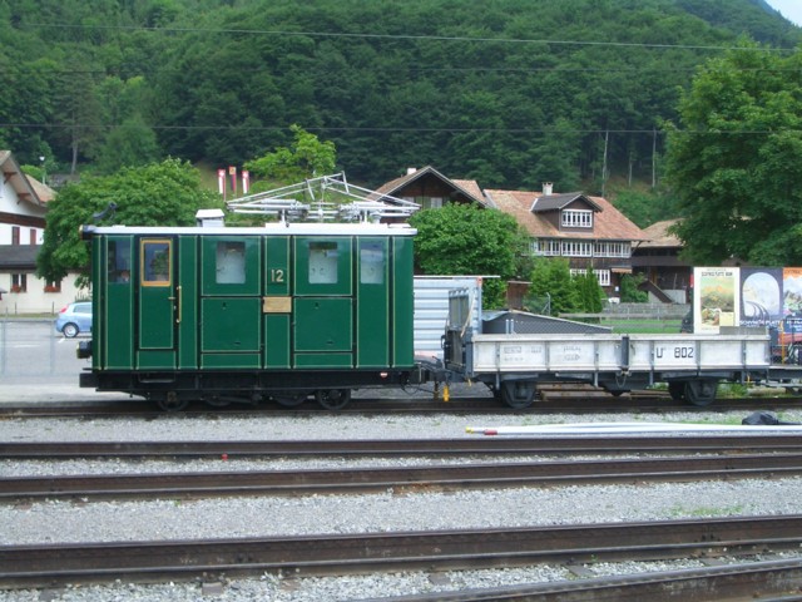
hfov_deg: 38.9
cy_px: 301
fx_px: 1135
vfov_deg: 29.7
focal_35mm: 49
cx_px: 401
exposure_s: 1/100
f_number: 5
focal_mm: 8.2
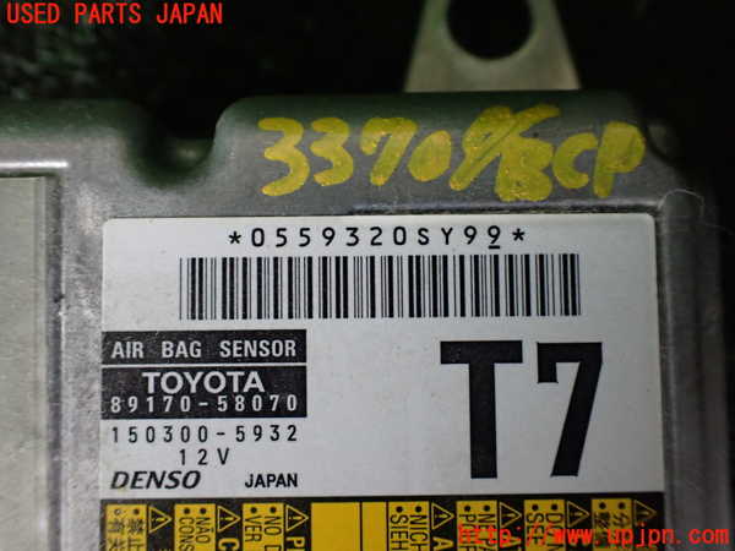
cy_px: 276
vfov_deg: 46.8
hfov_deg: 60.0
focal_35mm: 30
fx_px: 637
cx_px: 368
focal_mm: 5.4
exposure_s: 1/125
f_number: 2.3
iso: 800
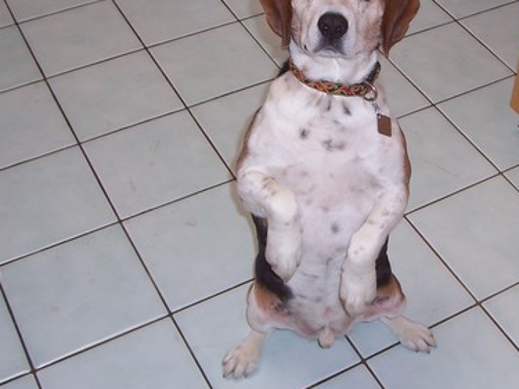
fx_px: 869
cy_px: 130
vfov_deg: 25.1
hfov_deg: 32.7
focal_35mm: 58
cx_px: 379
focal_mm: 5.6
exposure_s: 1/60
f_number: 2.7
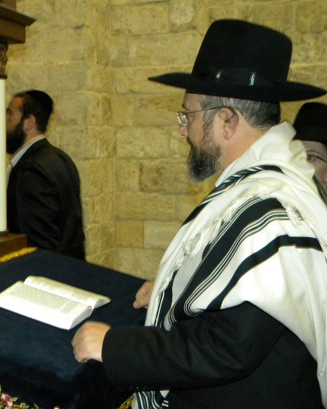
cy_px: 202
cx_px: 75
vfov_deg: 38.1
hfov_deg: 30.2
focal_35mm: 49
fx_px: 593
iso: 400
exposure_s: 1/30
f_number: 3.7
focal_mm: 6.4
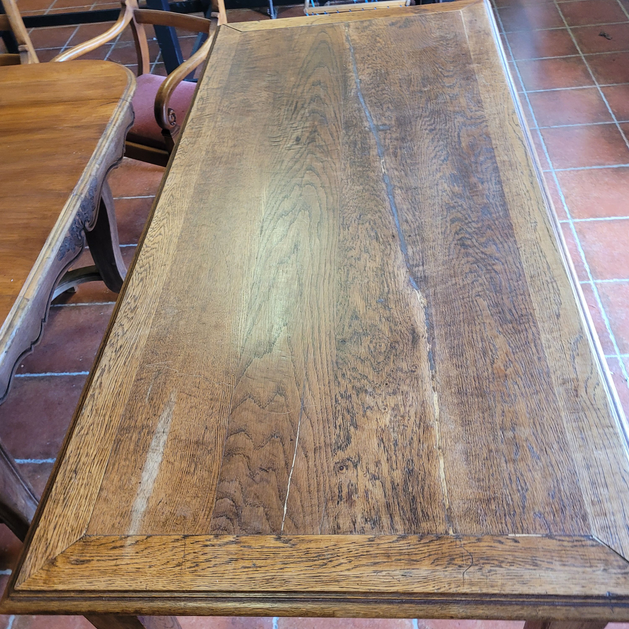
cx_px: 314
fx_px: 637
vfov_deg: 52.5
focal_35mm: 31
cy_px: 334
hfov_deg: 52.5
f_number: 1.8
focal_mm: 5.4
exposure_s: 1/50
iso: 200
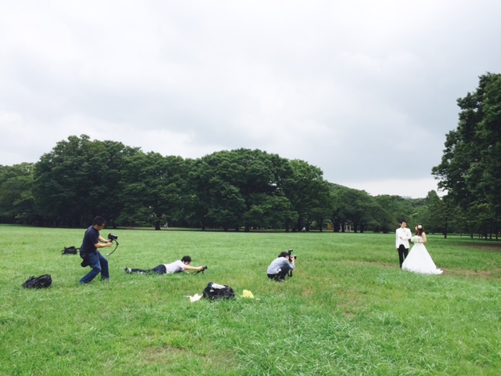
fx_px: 420
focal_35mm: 29
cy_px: 188
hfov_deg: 61.7
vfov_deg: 48.2
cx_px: 250
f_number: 2.2
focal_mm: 4.15
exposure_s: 1/1883
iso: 32
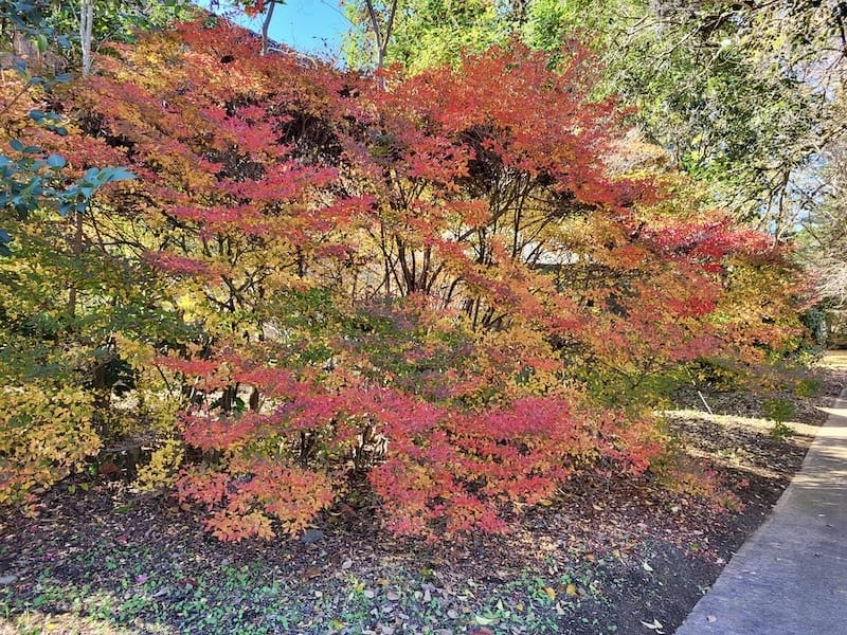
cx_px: 424
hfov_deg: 67.3
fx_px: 636
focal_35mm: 26
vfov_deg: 53.1
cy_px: 318
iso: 50
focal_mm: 5.4
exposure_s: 1/120
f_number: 1.8
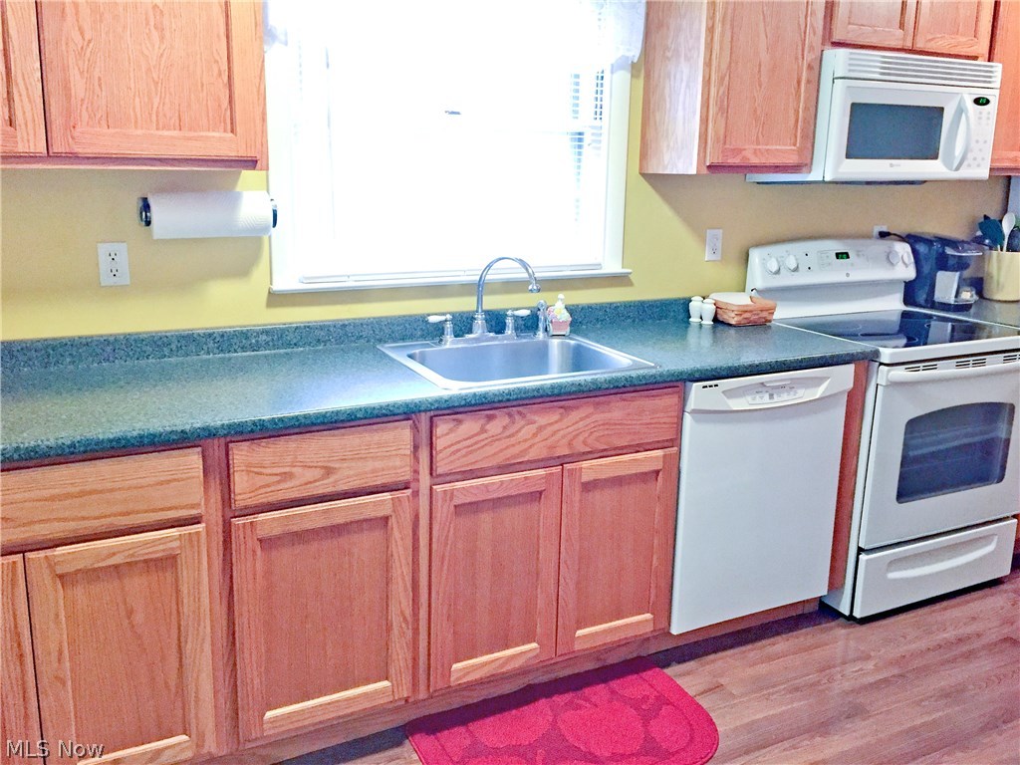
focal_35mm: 29
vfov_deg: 48.2
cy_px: 382
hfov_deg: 61.7
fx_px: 855
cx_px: 510
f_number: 2.2
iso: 250
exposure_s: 1/30
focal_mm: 4.15
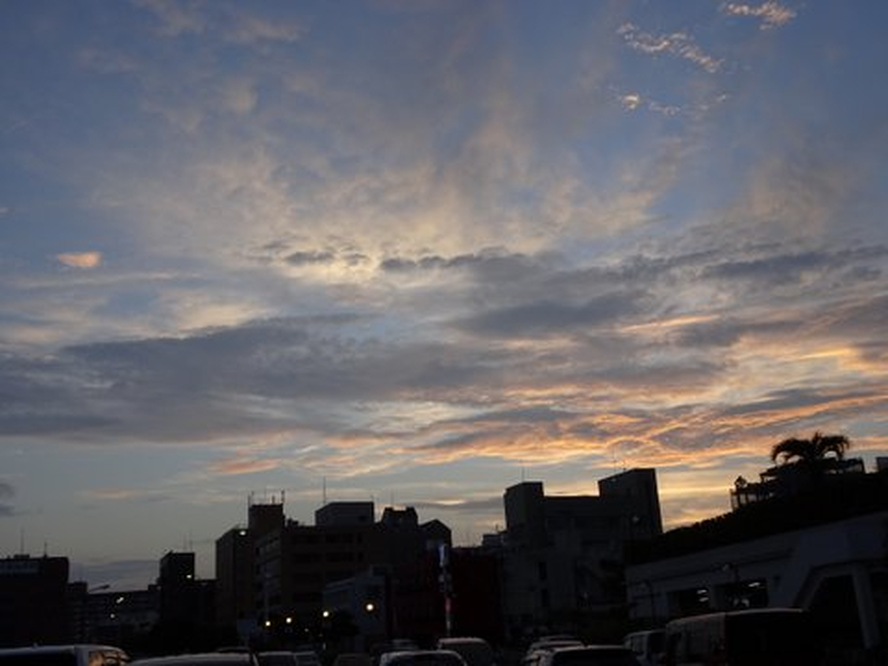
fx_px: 975
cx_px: 444
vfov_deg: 37.7
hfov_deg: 49.0
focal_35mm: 38
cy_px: 333
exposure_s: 1/125
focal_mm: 6.56
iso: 80
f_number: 4
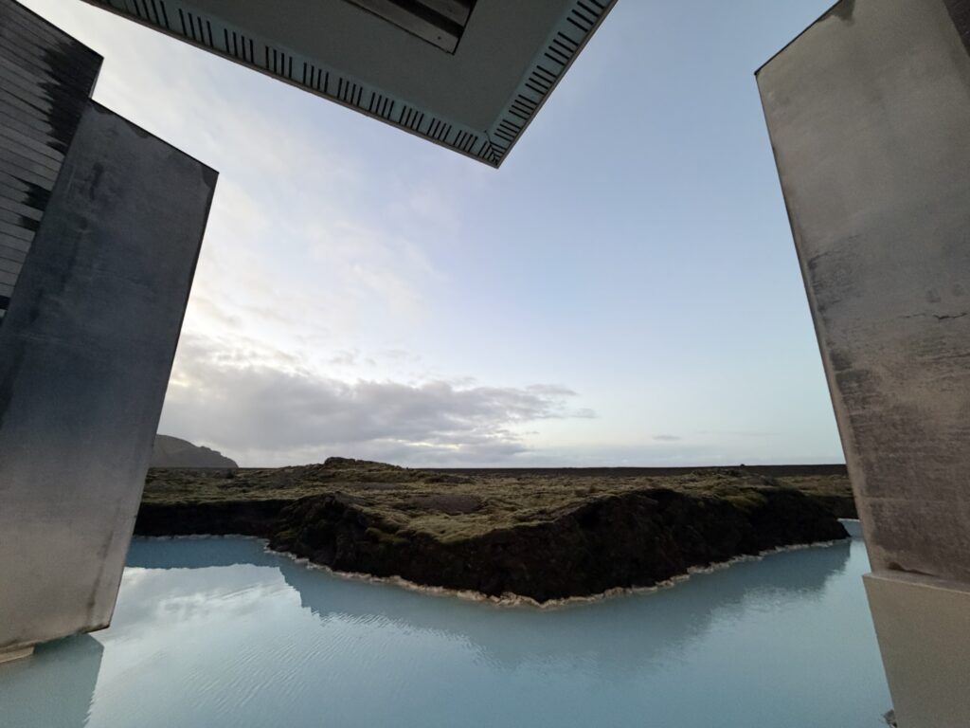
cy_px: 364
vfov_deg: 85.7
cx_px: 485
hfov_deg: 102.1
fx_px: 392
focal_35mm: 14
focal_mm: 2.22
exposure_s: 1/50
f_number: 2.2
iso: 320
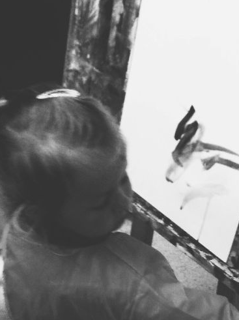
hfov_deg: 17.4
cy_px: 246
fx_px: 775
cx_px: 190
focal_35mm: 84
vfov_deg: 23.1
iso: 160
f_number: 2.8
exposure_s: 1/15
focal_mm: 3.85
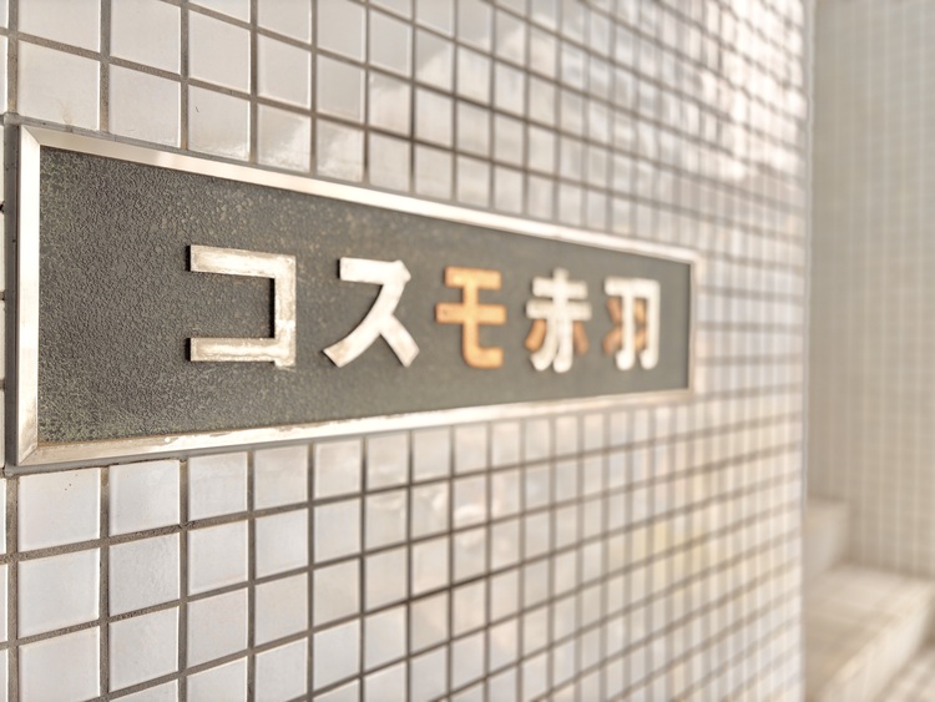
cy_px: 351
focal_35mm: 26
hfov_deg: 67.3
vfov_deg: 53.1
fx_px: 703
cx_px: 468
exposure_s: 1/121
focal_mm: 5.96
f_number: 1.6
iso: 64
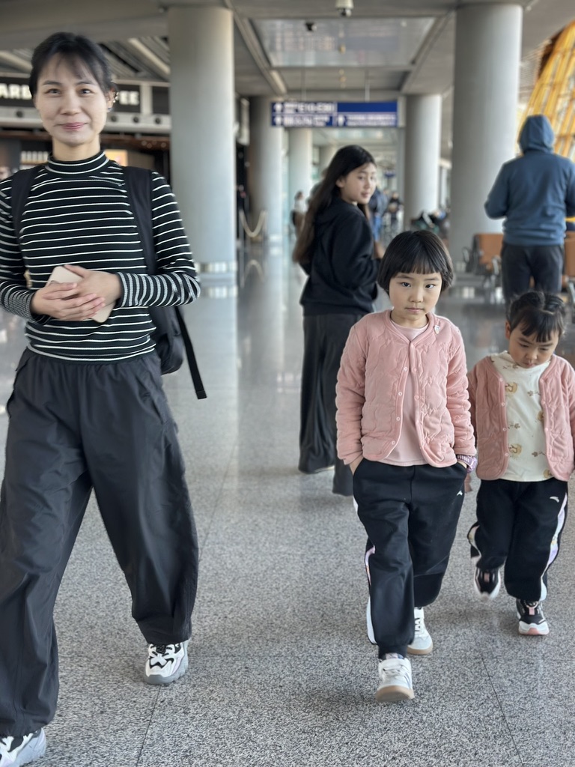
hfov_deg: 30.3
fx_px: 1063
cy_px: 384
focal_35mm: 48
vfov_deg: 39.7
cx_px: 288
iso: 125
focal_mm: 6.86
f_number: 1.78
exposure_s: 1/102
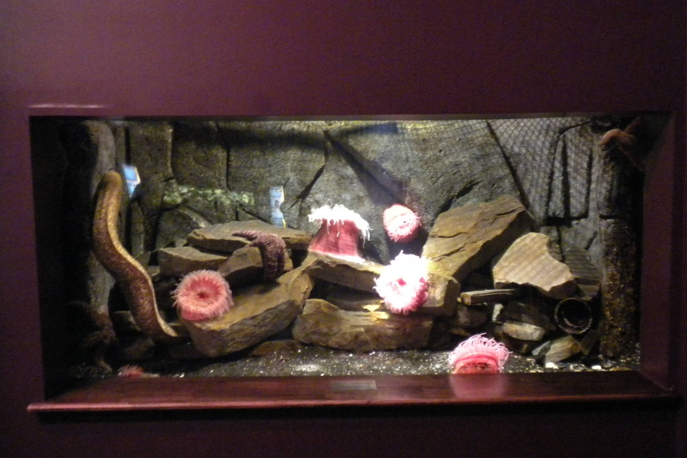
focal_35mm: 39
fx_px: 744
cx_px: 339
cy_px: 212
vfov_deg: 34.2
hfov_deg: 49.5
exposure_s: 1/7.2
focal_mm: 6.6
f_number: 3.5
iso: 800
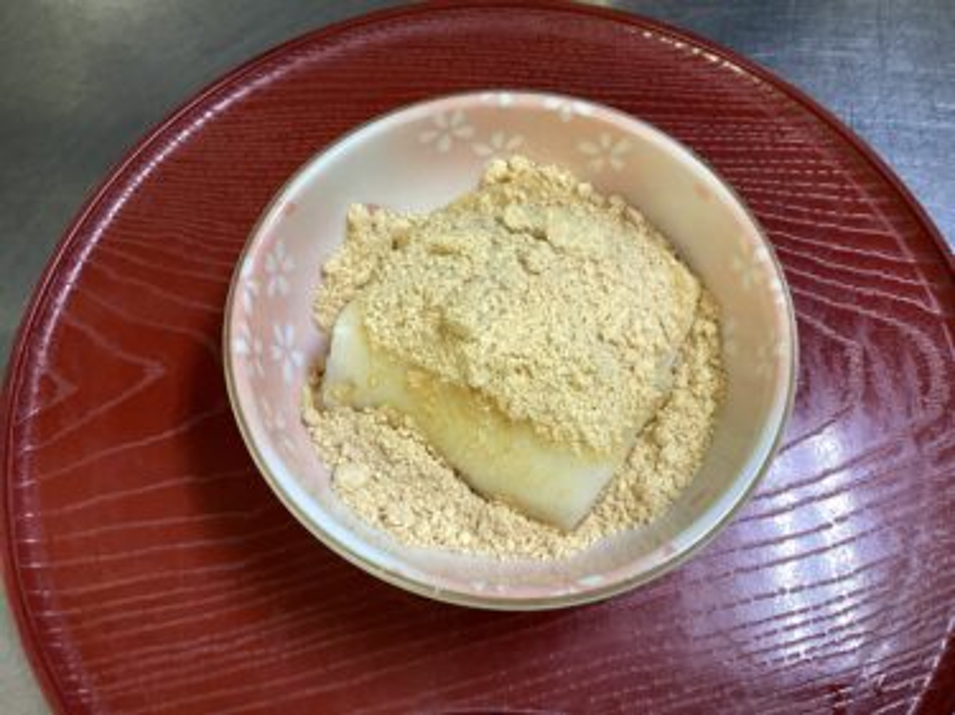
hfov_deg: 58.4
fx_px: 855
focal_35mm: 31
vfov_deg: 45.4
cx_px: 478
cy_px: 358
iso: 160
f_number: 2.4
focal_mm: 3.3
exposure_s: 1/50
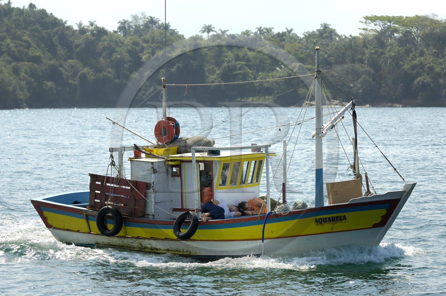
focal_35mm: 142
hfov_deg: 14.4
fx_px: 1763
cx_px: 223
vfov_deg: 9.6
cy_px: 148
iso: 100
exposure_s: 1/640
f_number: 4.8
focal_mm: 95
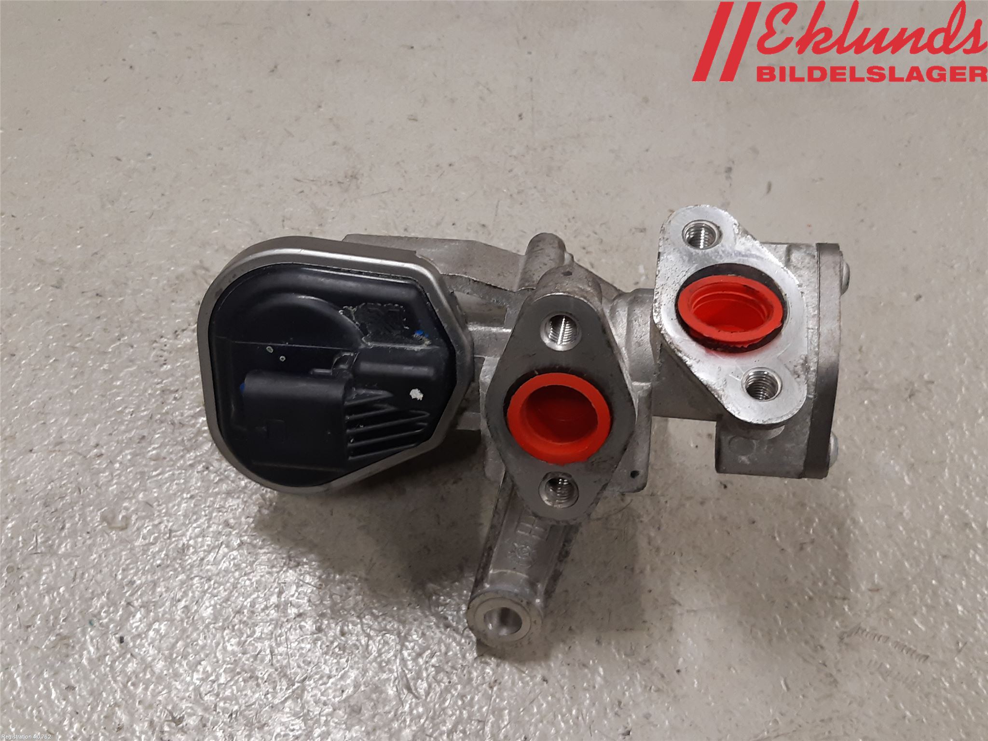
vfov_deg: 53.1
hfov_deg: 67.3
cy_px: 370
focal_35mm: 26
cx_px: 494
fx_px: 742
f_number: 1.7
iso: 125
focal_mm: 3.93
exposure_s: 1/50
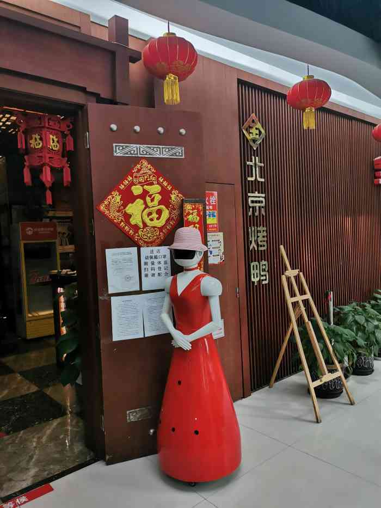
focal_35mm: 27
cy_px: 254
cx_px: 190
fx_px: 396
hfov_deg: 51.4
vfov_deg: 65.3
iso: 400
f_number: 1.8
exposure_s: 1/100
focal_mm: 5.58
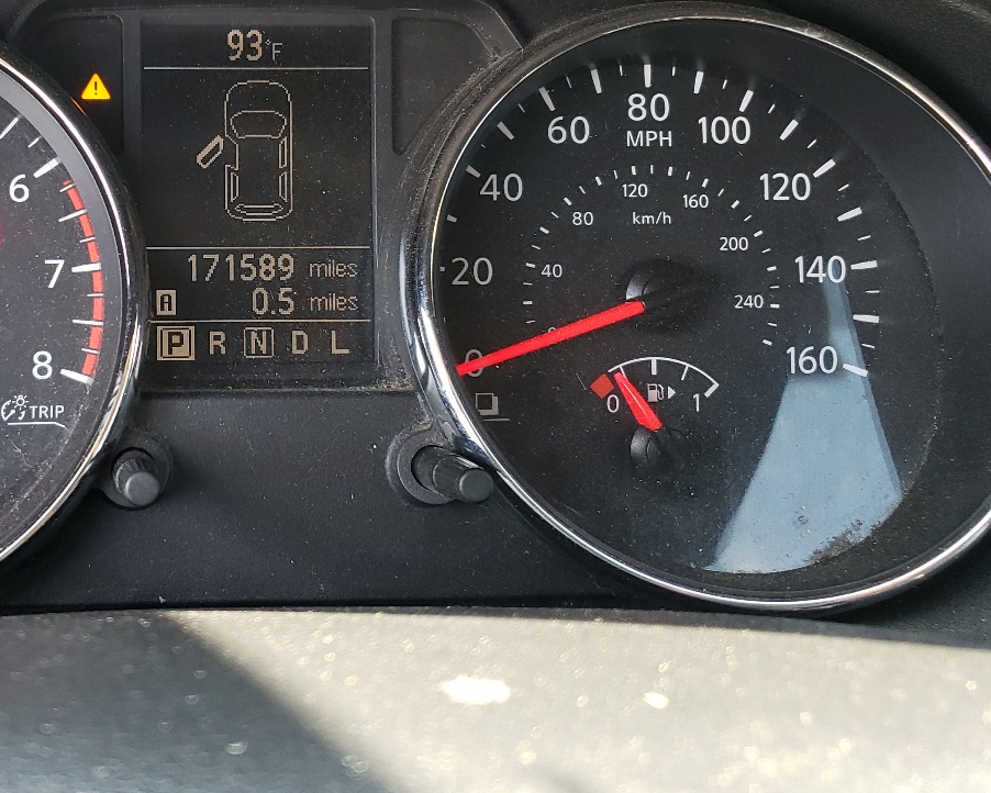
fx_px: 1320
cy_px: 247
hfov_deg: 39.4
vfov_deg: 33.1
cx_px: 183
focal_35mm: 45
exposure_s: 1/120
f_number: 1.5
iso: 82
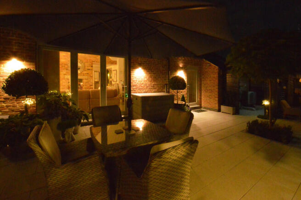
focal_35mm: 15
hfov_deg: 100.4
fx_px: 125
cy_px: 100
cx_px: 150
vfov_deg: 77.2
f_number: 20
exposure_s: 3
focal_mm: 10
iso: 6400
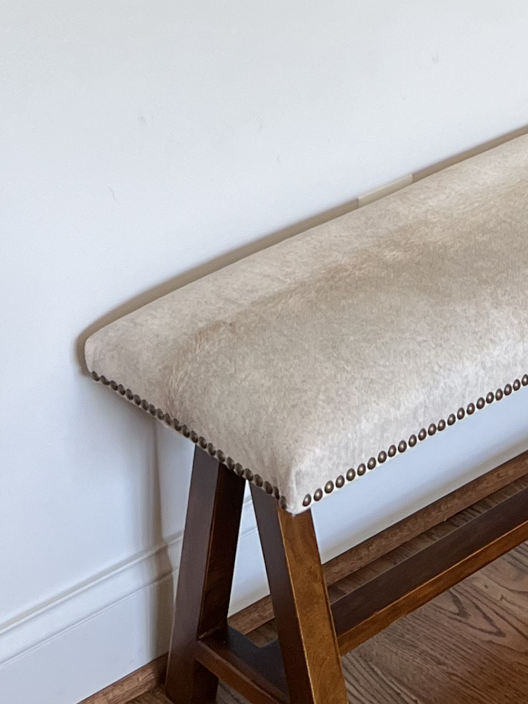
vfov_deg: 18.3
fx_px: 1912
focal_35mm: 94
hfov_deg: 15.7
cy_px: -385
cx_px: 270
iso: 100
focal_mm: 5.7
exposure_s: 1/120
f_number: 1.5
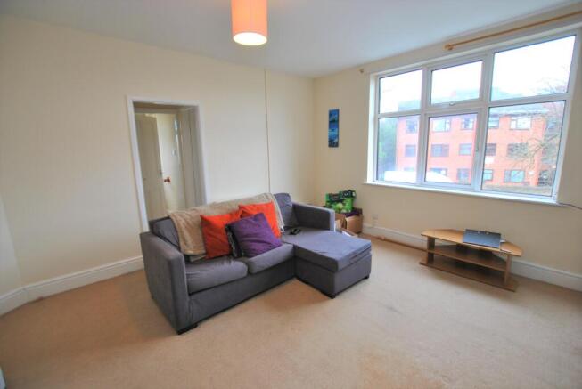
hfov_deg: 100.3
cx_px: 291
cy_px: 194
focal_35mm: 15
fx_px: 243
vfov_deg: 77.5
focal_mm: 10
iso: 200
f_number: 3.5
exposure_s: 1/30
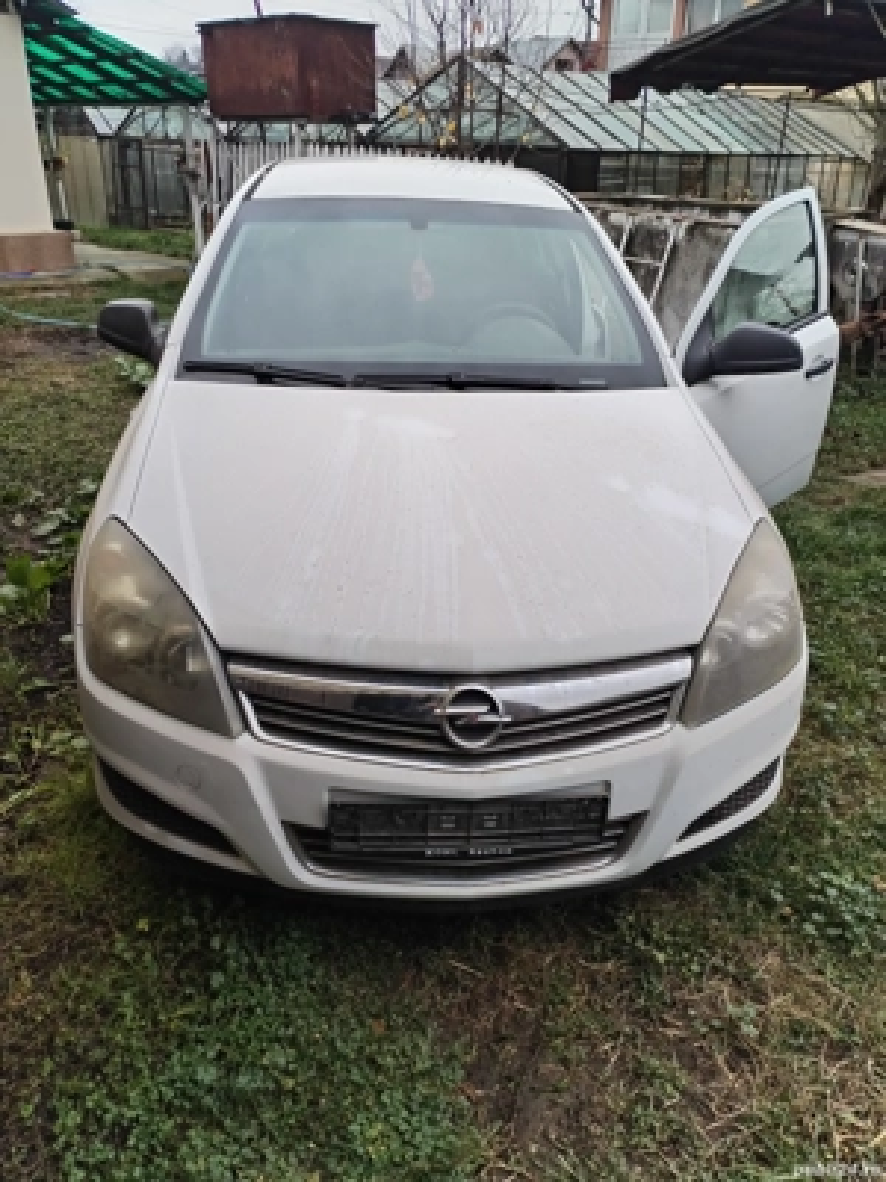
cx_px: 443
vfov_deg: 67.3
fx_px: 887
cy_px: 591
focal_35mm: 26
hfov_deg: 53.1
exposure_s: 1/100
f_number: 1.8
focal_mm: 4.75
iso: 102
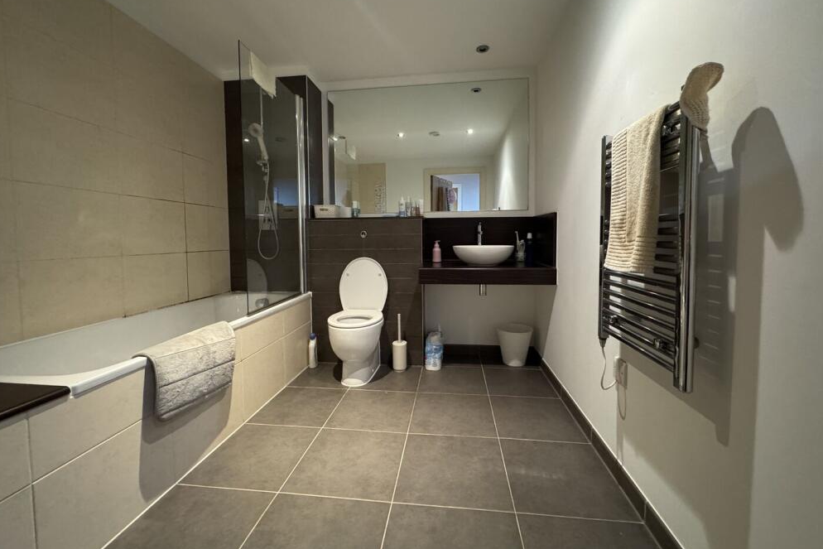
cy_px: 253
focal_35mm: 15
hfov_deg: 100.4
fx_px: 343
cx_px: 414
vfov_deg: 77.2
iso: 1000
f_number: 2.2
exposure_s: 1/33
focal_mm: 2.22
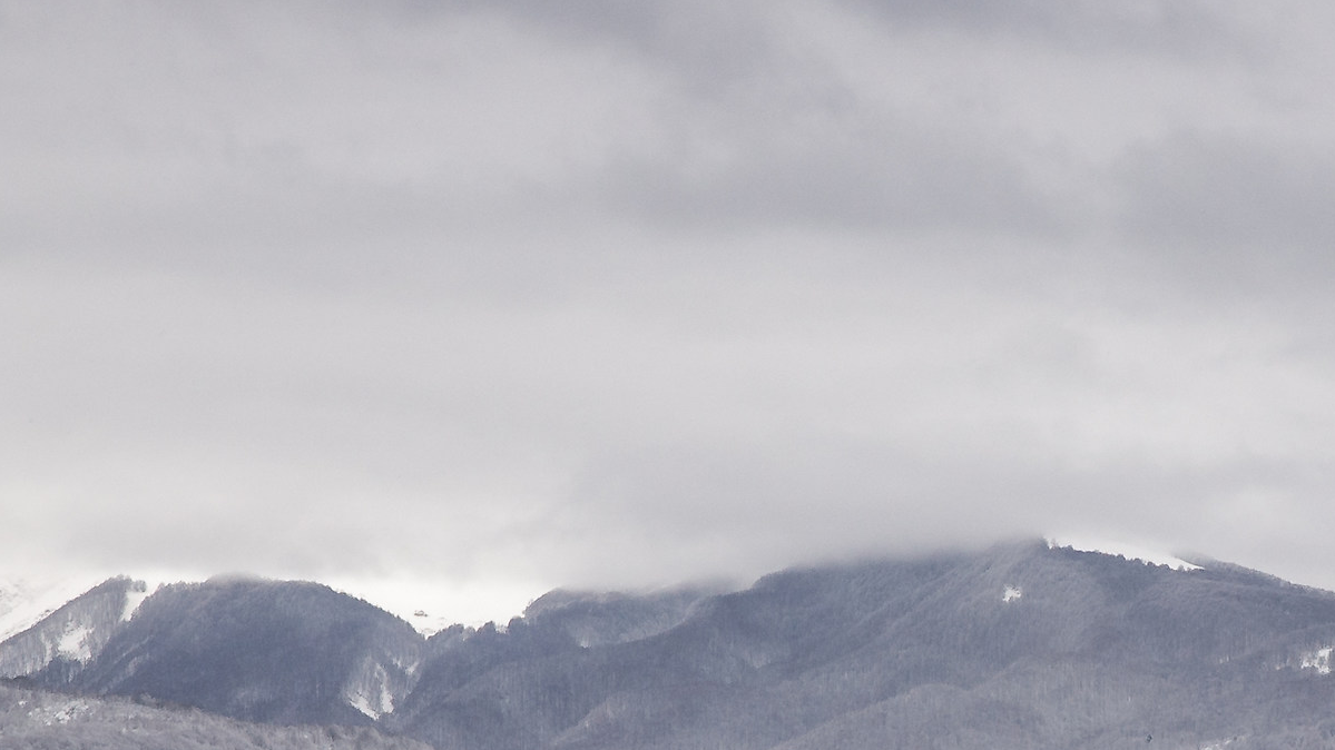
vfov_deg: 5.5
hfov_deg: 9.8
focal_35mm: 220
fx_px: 7787
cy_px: 758
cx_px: 1073
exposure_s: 1/160
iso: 400
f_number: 10
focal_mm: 70
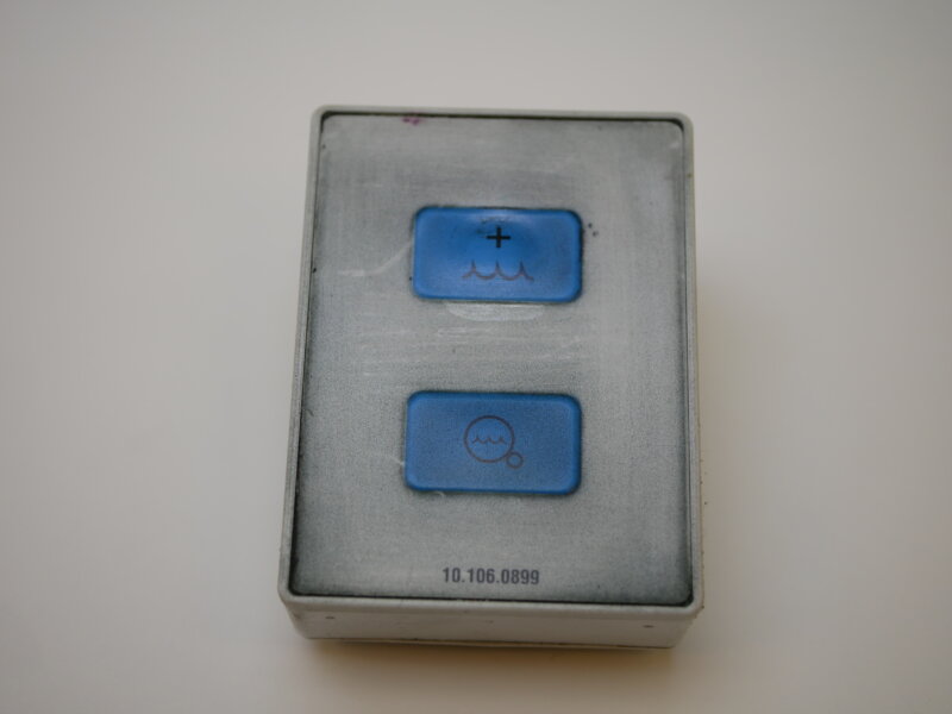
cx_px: 476
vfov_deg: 24.4
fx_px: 1650
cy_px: 357
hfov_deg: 32.2
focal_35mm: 60
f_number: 3.5
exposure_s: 1/200
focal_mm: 30
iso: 200
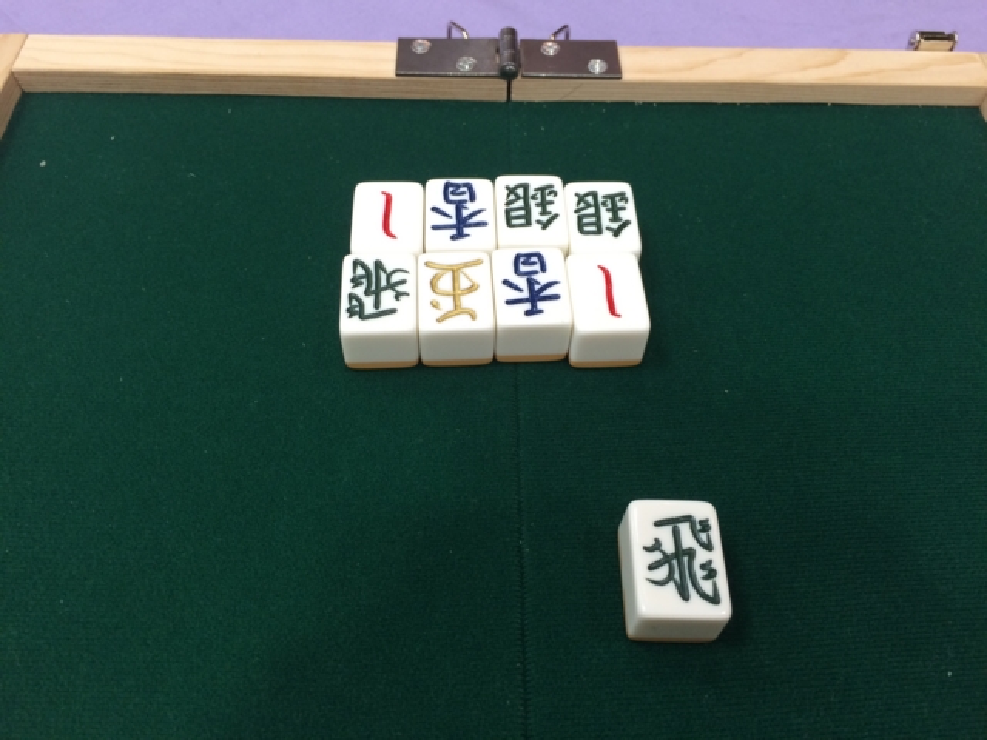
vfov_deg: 48.2
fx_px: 827
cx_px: 494
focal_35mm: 29
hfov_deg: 61.7
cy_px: 370
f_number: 2.2
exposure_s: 1/30
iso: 100
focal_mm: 4.15
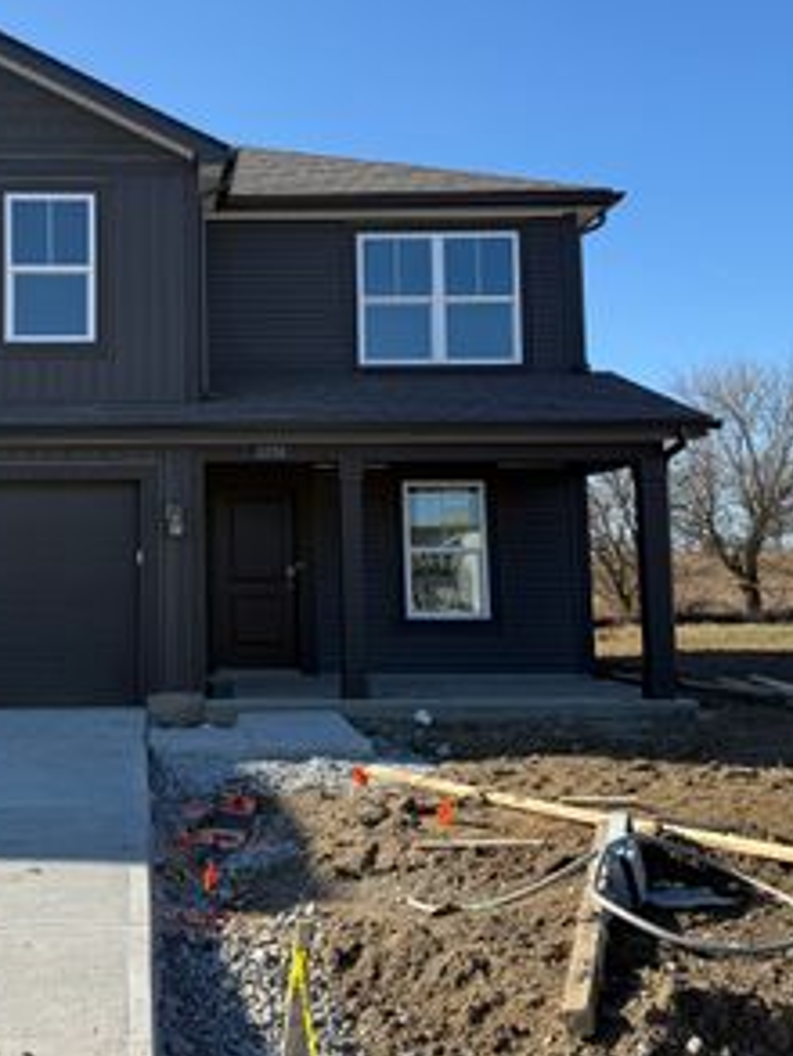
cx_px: 159
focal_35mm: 41
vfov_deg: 45.6
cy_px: 434
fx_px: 1251
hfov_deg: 34.1
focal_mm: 6.76
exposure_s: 1/2703
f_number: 1.78
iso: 80
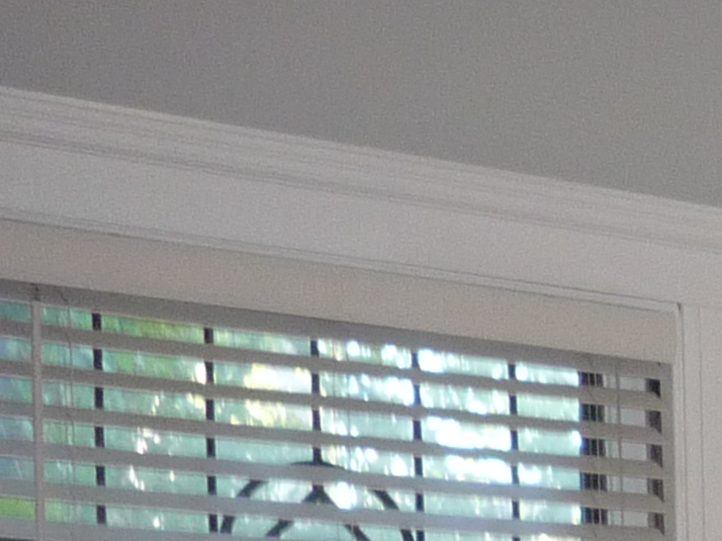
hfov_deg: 13.2
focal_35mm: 125
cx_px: 1528
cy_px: 929
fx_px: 2606
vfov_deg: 11.2
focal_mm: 4.4
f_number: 2.8
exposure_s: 1/30
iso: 160
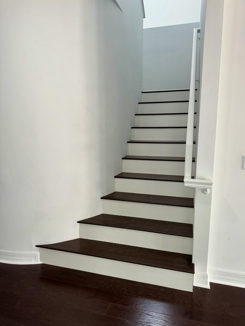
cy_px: 163
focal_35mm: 24
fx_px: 226
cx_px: 122
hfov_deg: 56.8
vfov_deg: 71.6
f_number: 1.78
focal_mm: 6.76
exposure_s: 1/120
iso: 100
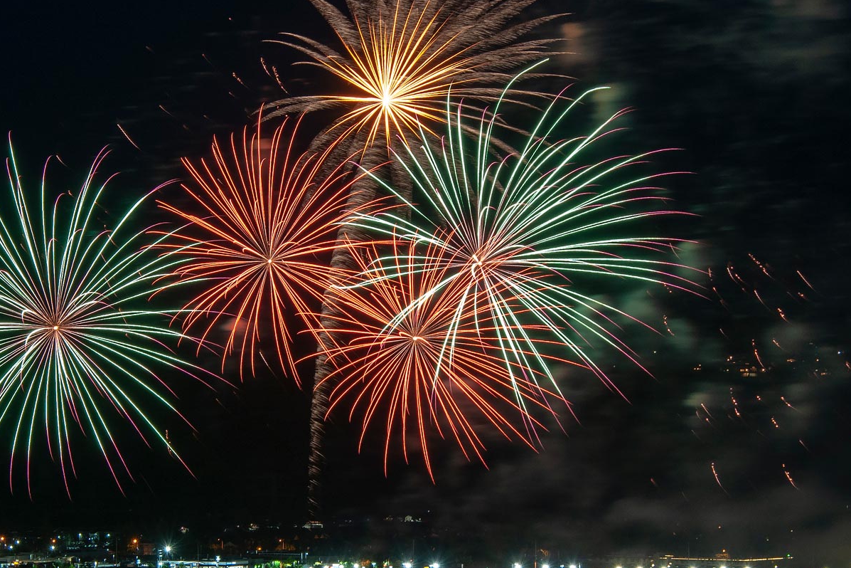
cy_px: 339
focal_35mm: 207
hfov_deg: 9.9
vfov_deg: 6.6
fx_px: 4893
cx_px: 360
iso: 160
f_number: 11
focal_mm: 86
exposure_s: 3.5
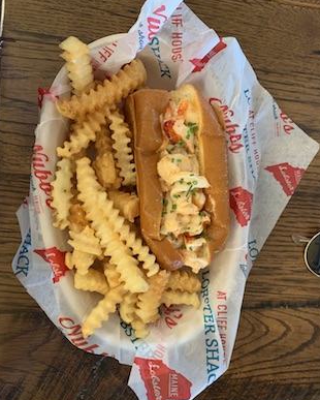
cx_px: 161
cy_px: 201
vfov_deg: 62.2
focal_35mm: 28
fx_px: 331
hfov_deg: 51.6
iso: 320
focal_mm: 4.25
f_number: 1.8
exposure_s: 1/40
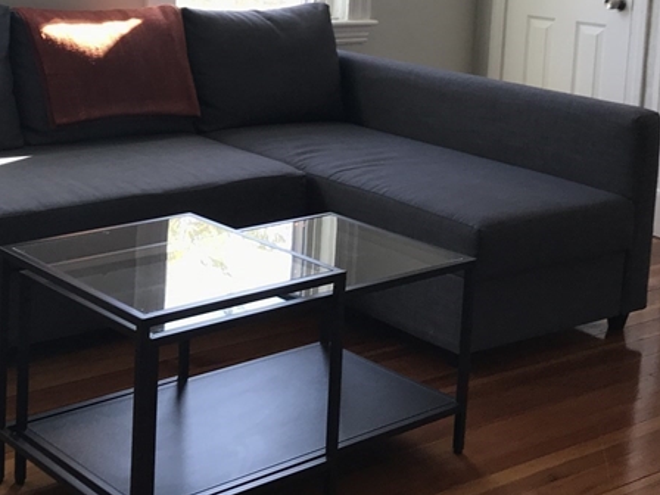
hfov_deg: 29.9
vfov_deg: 22.4
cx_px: 186
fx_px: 1220
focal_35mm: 64
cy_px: 53
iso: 25
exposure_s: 1/60
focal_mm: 3.99
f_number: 1.8
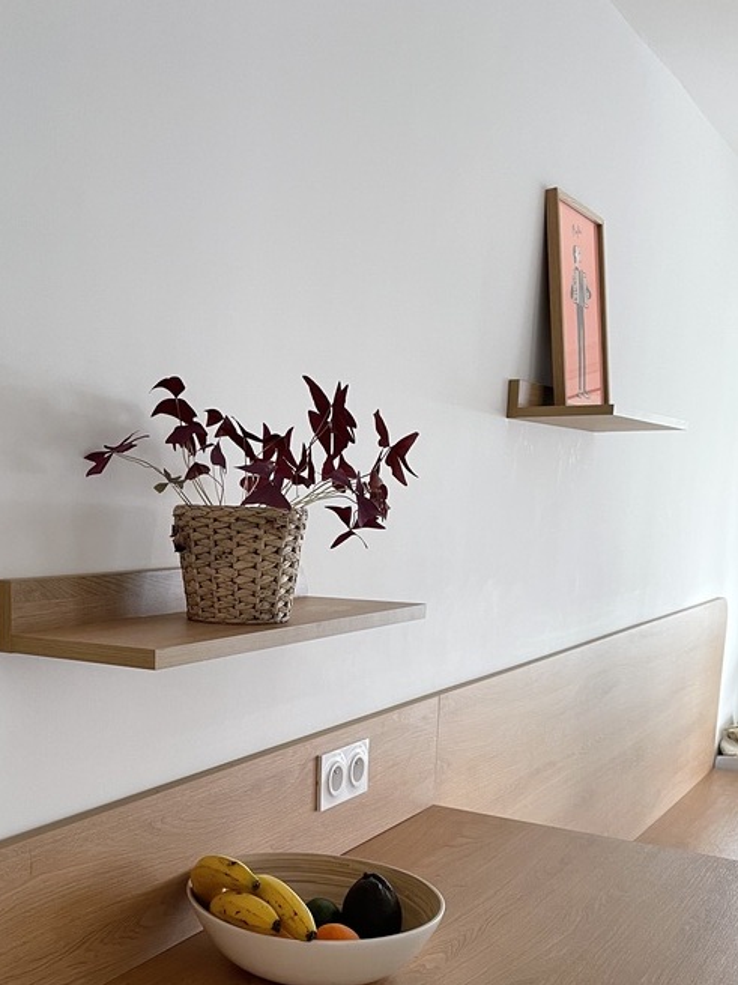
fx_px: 1137
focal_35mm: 40
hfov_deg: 35.0
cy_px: 686
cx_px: 171
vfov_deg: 45.8
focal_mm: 4.2
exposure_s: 1/50
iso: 80
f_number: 1.6
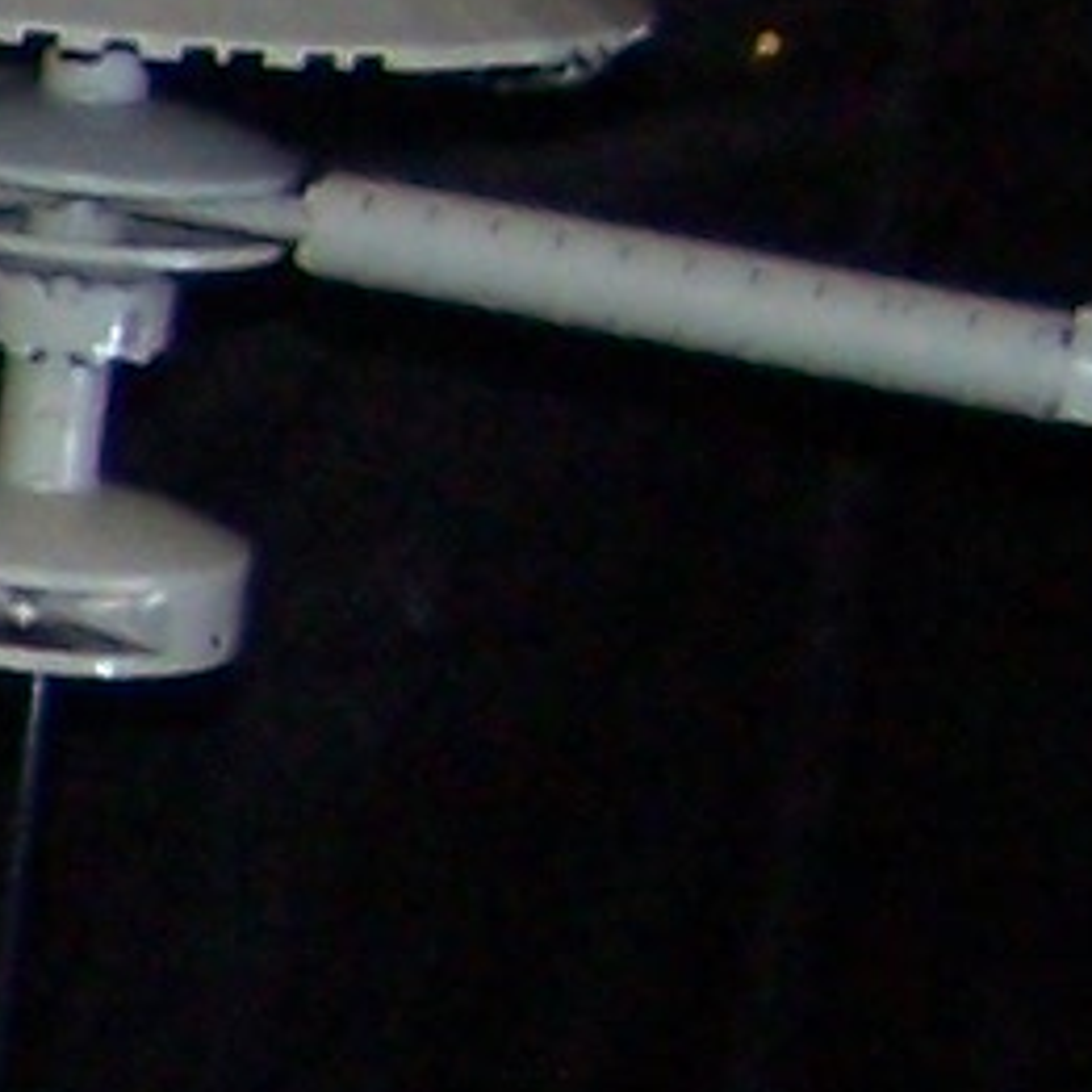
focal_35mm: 332
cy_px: 1213
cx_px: -3247
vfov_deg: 5.3
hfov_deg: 4.8
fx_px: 11849
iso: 140
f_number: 2.8
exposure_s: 1/60
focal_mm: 6.3
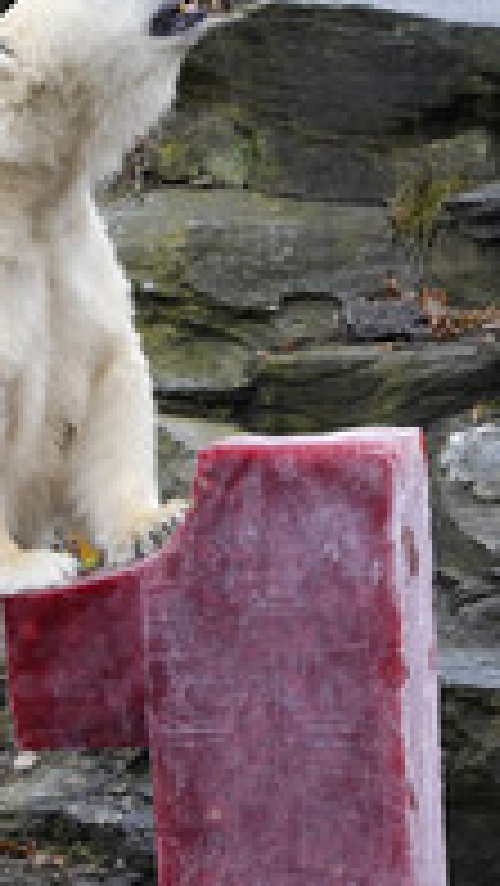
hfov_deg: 2.5
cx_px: 97
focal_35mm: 479
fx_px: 11275
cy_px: 522
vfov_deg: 4.5
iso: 1600
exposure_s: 1/500
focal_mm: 200
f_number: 6.3
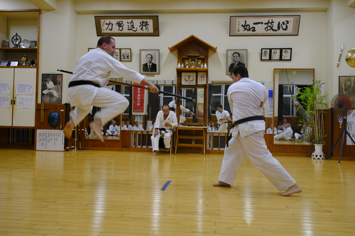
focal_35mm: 33
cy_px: 118
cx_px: 178
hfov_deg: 57.2
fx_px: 325
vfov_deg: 40.0
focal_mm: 21.7
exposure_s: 1/100
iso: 320
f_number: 2.8
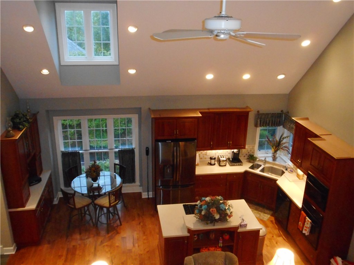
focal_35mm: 34
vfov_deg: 41.8
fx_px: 348
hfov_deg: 54.0
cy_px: 132
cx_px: 177
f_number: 4.2
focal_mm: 6
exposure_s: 1/30
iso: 800
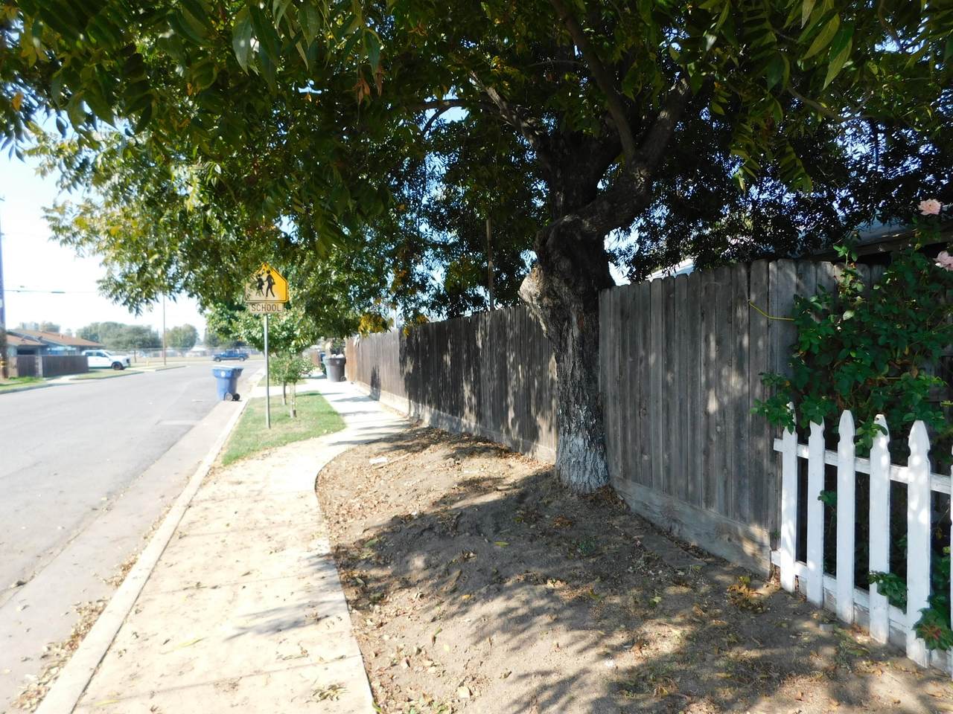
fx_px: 633
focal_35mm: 23
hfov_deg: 73.9
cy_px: 357
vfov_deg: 58.9
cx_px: 476
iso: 125
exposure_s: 1/500
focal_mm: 4
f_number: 3
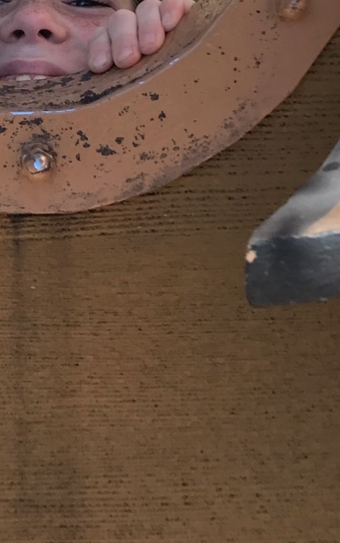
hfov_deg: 15.6
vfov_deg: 22.4
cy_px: -161
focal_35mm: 83
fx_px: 1230
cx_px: 61
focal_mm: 3.99
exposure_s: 1/634
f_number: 1.8
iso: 20
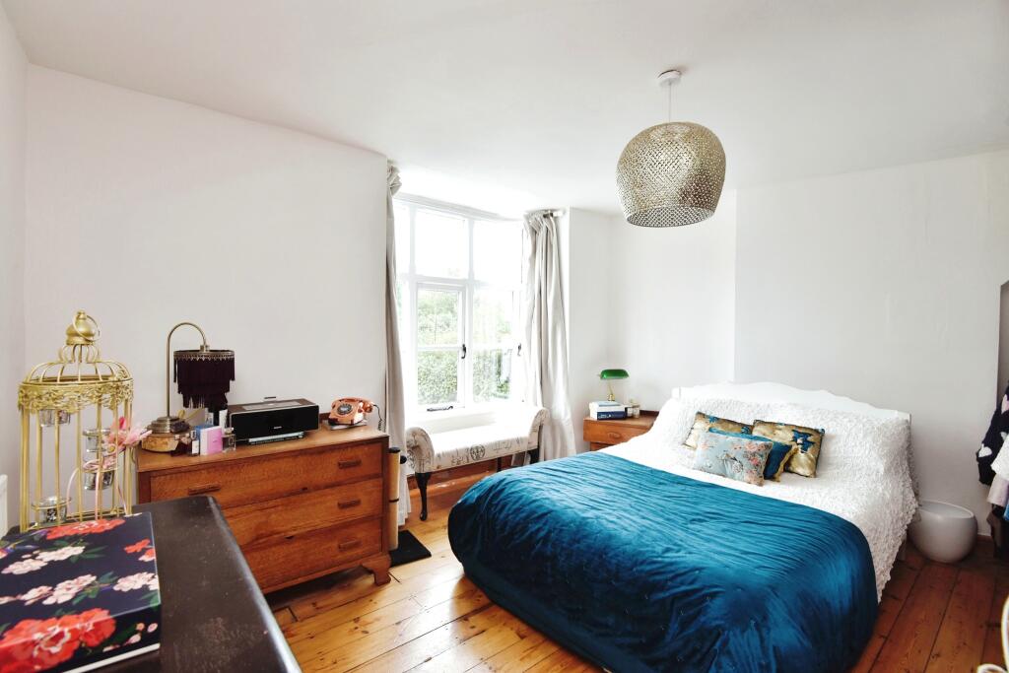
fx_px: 448
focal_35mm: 16
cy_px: 336
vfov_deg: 73.8
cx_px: 504
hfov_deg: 96.7
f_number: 7.1
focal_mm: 16
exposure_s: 1/20
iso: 400
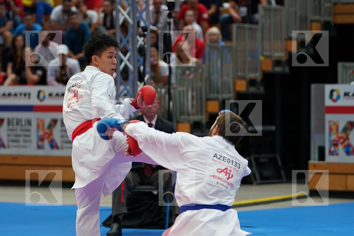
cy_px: 118
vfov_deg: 8.0
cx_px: 177
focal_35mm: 172
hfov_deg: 11.9
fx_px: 1691
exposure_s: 1/800
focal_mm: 115
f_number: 2.8
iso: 1250
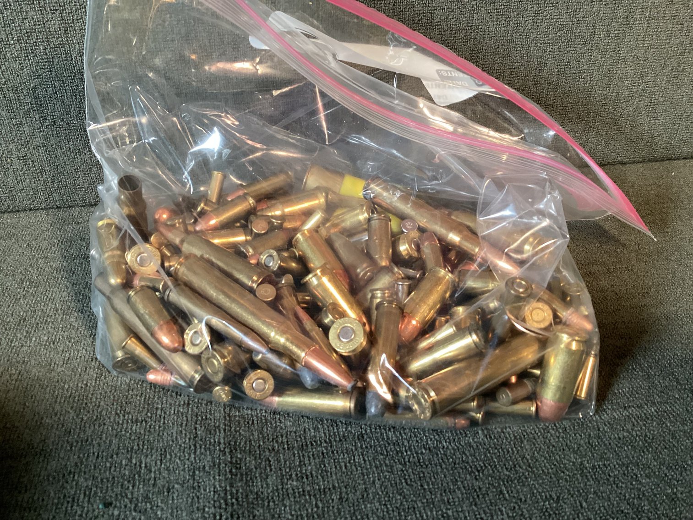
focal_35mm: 31
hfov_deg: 58.3
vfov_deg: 45.4
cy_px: 260
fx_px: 621
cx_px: 346
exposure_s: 1/40
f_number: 2.4
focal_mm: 3.3
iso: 250
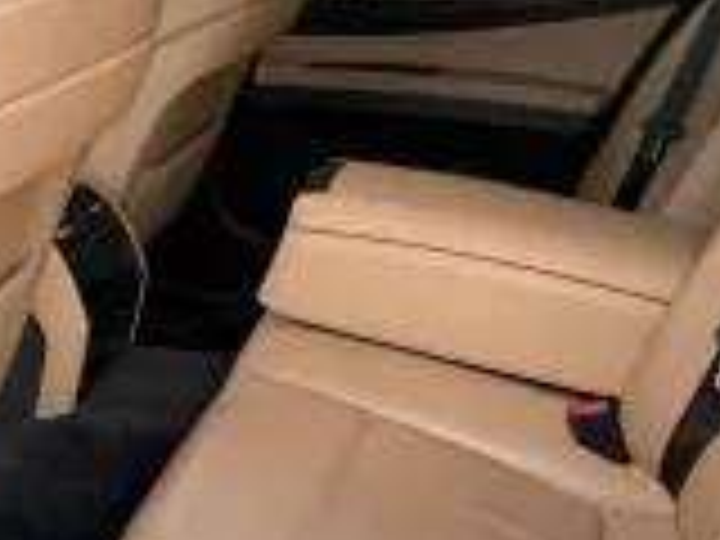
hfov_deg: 35.5
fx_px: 1123
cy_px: 166
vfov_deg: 26.8
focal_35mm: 54
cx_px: 328
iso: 100
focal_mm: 6.76
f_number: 1.78
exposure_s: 1/314
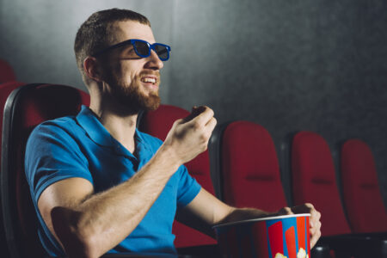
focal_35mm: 85
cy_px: 129
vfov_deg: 16.1
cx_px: 194
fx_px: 914
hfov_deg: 23.9
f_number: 4
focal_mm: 85
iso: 400
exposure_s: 1/160
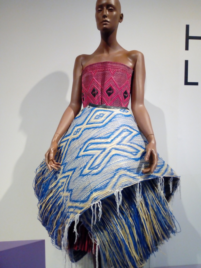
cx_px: 100
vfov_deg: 65.3
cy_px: 134
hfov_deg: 51.4
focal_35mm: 27
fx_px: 209
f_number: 2
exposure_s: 1/20
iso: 799
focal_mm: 3.5
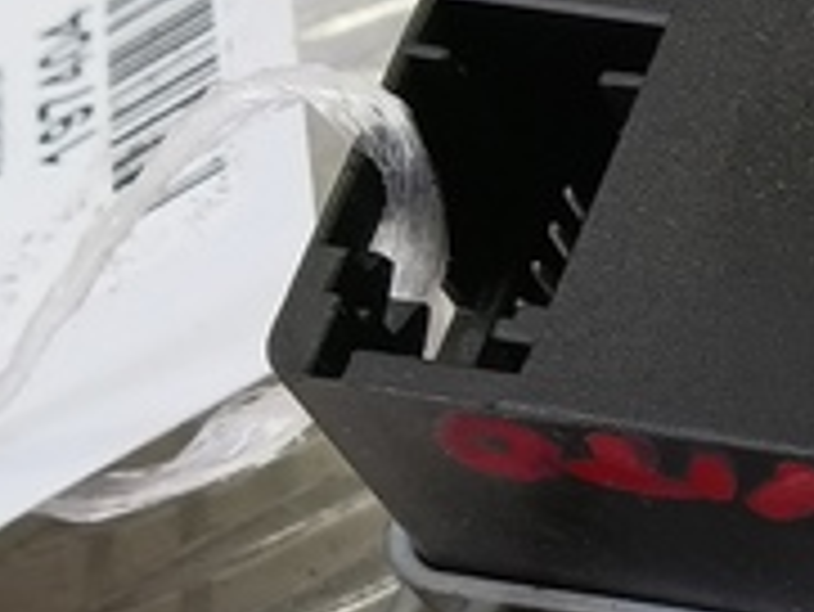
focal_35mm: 130
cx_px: 1363
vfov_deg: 11.3
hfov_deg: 13.8
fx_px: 3059
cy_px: 652
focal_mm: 4.11
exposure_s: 1/50
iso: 146
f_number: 1.6
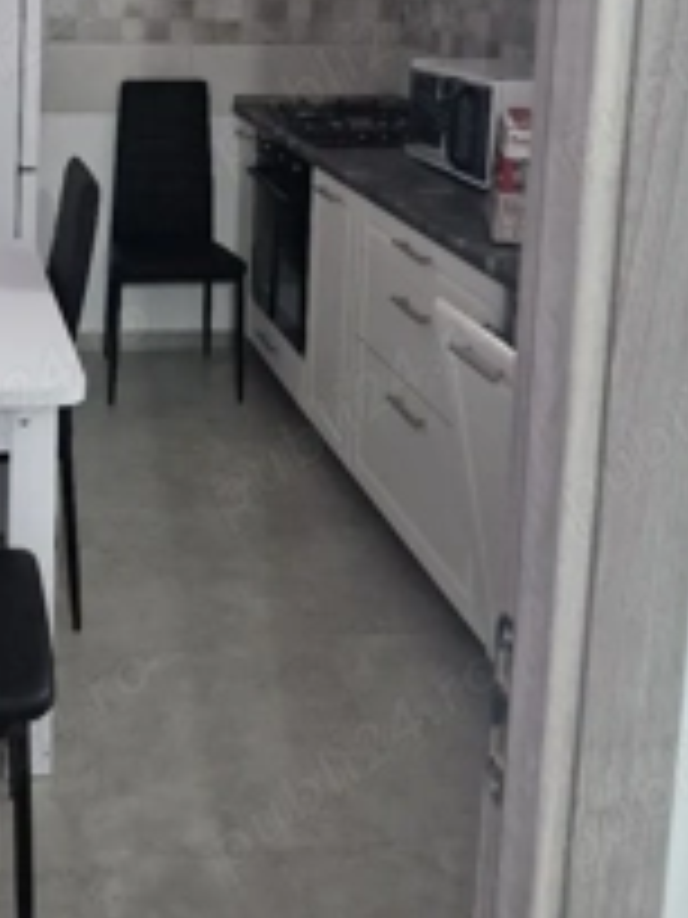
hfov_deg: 31.0
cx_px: 94
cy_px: 112
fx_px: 1193
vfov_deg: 39.4
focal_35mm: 45
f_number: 1.8
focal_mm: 5.54
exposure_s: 1/100
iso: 800
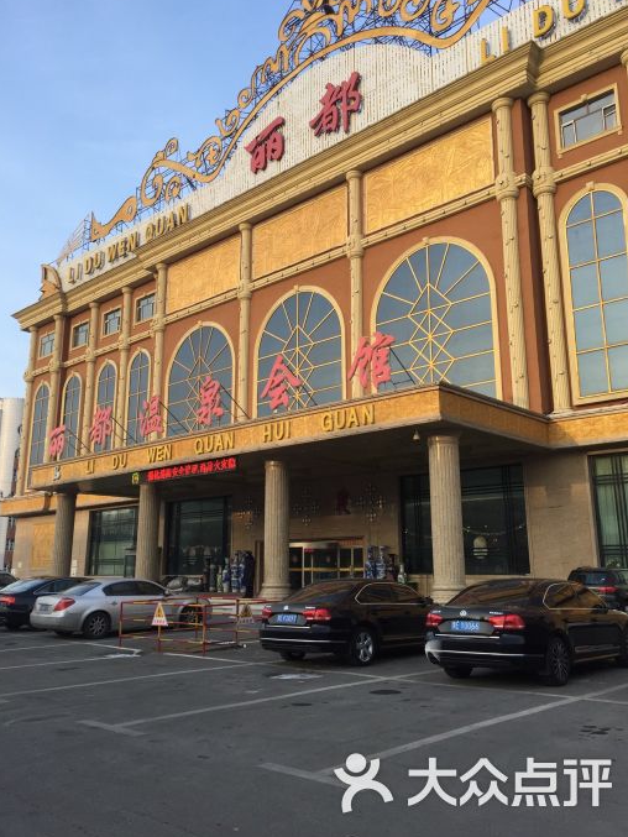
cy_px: 414
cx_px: 320
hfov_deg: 46.8
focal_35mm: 30
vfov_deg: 60.0
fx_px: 725
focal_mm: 4.15
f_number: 2.2
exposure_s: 1/488
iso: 32
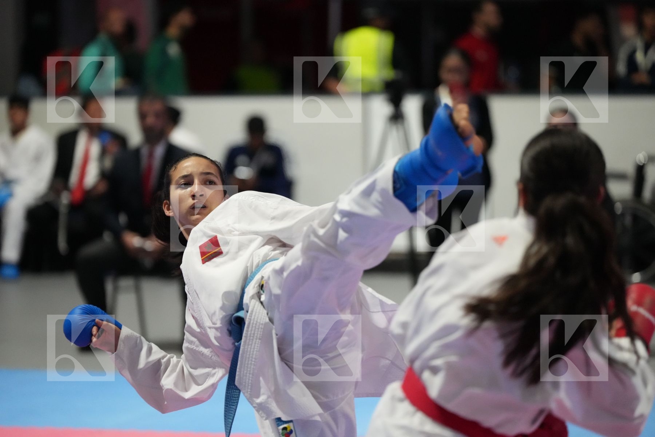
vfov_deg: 9.1
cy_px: 218
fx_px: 2747
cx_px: 328
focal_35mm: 151
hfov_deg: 13.6
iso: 8000
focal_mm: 151
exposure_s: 1/800
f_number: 2.8
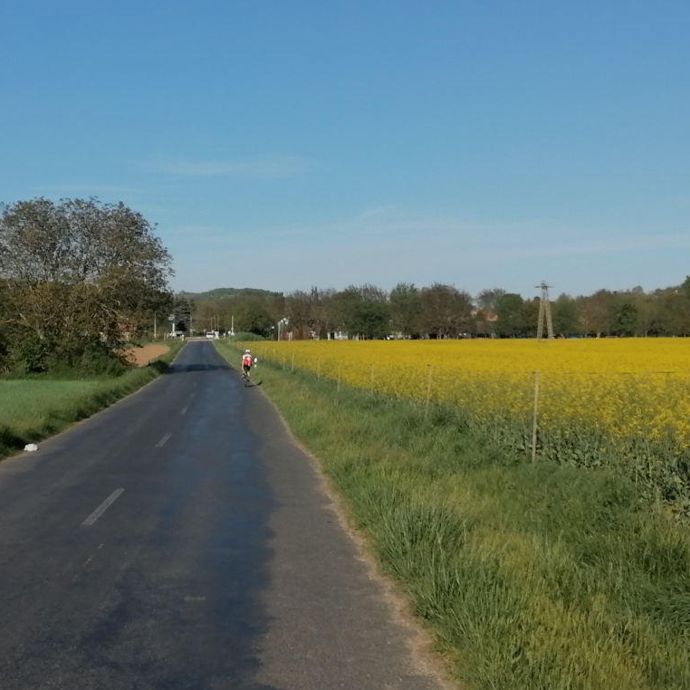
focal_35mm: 57
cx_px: 229
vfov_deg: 30.0
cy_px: 347
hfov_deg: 29.8
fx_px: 1285
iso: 50
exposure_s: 1/2924
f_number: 1.8
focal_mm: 5.4
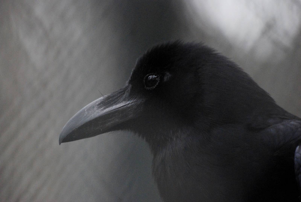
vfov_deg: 3.1
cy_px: 101
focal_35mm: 450
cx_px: 150
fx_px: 3767
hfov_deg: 4.6
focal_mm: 300
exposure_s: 1/160
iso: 1600
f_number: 5.6
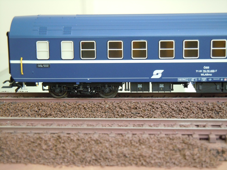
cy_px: 85
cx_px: 114
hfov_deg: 25.3
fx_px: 505
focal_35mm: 77
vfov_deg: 19.1
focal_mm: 13.9
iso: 400
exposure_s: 1/13
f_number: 4.3
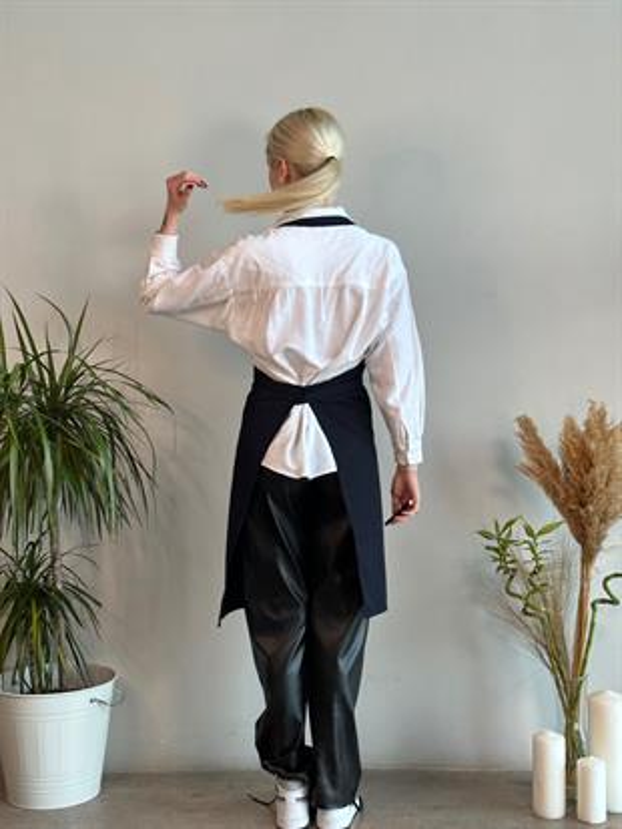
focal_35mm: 48
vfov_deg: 39.6
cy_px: 414
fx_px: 1149
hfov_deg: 30.3
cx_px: 311
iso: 80
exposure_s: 1/100
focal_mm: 6.86
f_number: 1.78
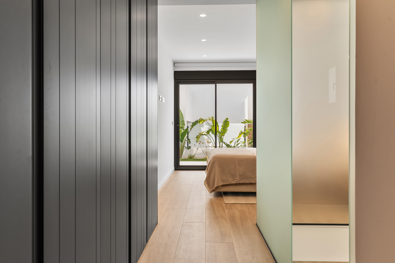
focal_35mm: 24
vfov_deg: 53.1
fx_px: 263
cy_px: 132
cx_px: 198
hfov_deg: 73.7
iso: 50
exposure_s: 1/13
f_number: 6.3
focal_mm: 24
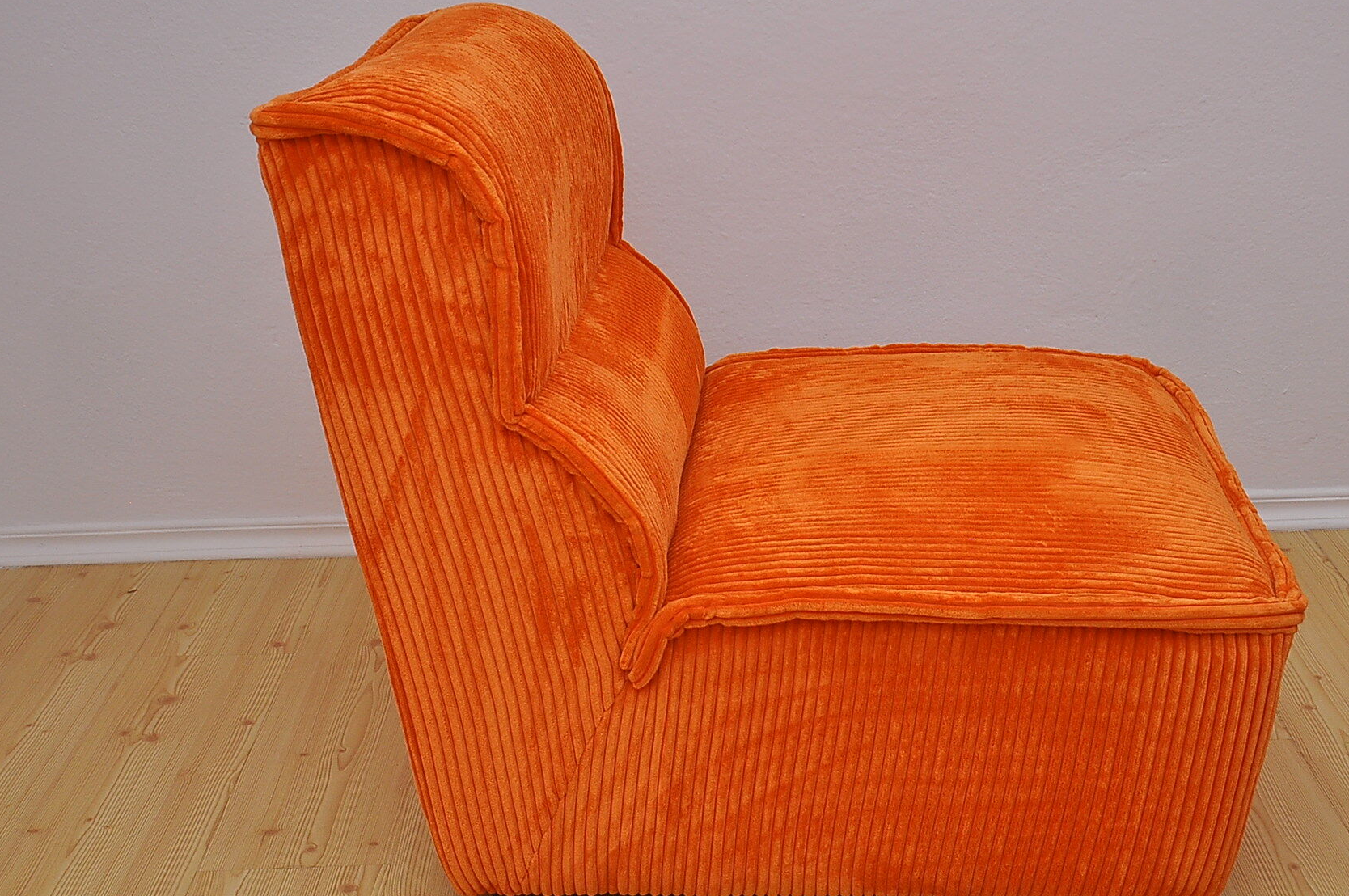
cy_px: 475
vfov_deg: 25.0
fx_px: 2021
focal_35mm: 54
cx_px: 746
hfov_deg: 36.9
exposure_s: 1/125
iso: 400
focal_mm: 28
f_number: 4
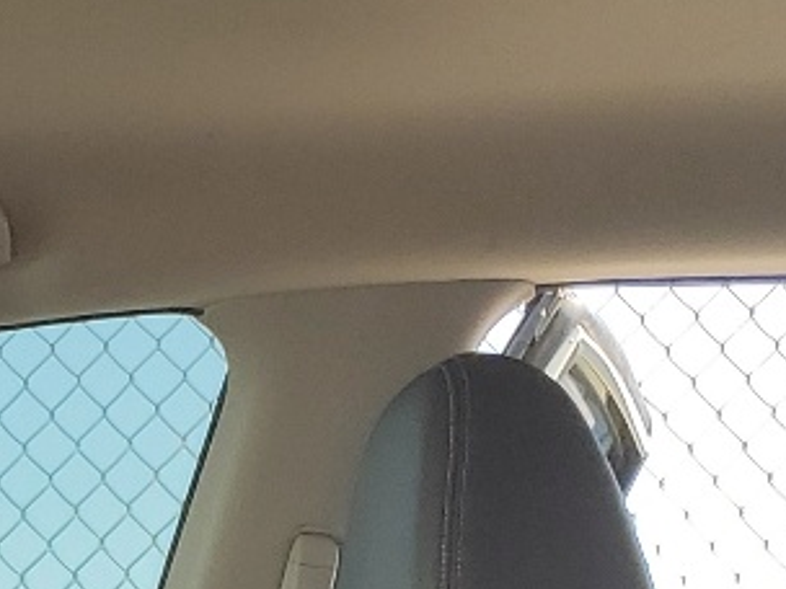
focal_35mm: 137
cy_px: 1491
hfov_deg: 13.1
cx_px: -602
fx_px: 3111
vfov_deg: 9.4
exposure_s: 1/667
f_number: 1.5
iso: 50
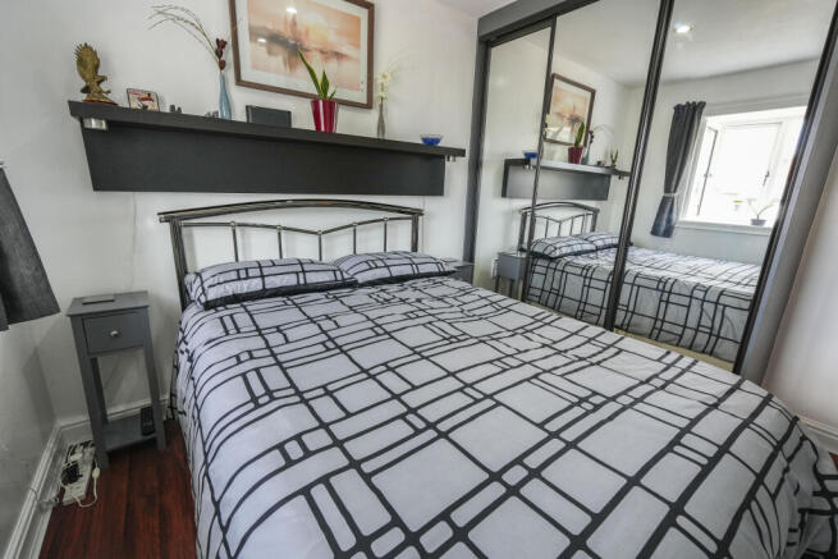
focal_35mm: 15
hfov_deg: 100.4
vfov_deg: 77.4
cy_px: 280
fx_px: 349
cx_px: 419
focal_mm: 10
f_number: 4
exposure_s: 1/160
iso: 800
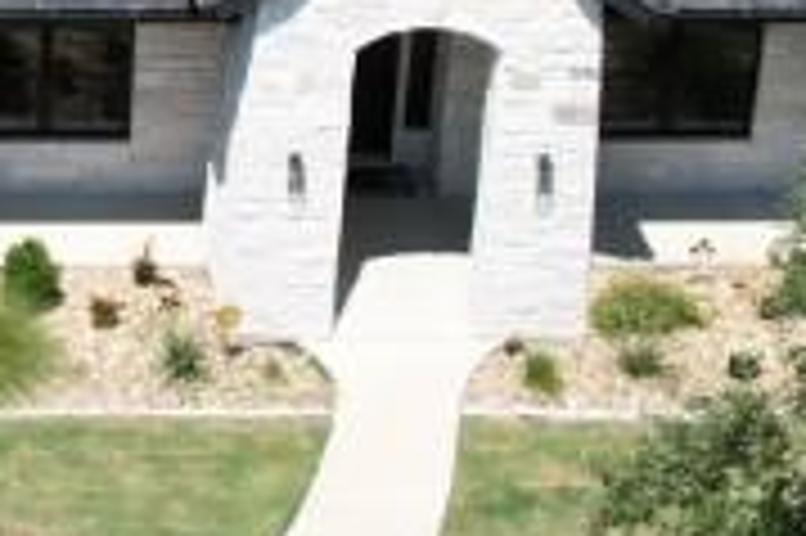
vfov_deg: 10.5
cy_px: -245
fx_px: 2818
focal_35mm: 126
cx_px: -180
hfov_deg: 15.6
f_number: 2.8
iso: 120
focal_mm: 8.38
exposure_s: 1/2000
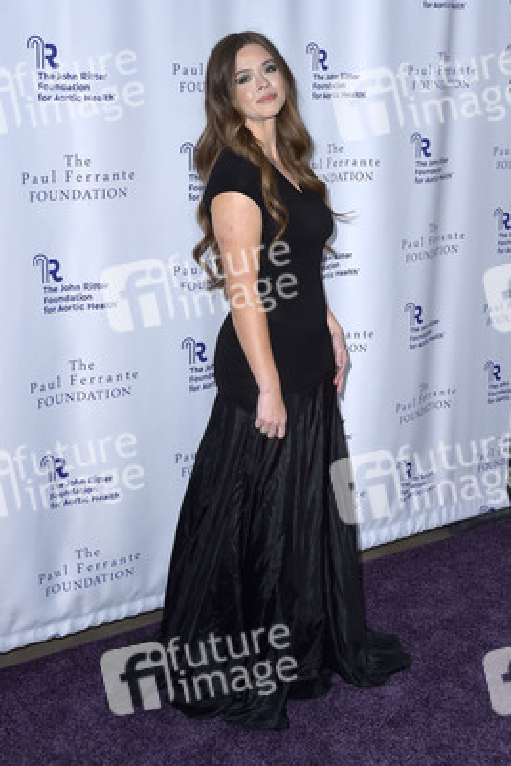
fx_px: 723
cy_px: 383
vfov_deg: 55.8
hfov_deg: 38.9
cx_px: 256
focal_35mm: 34
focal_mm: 34
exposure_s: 1/250
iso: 400
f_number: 6.3
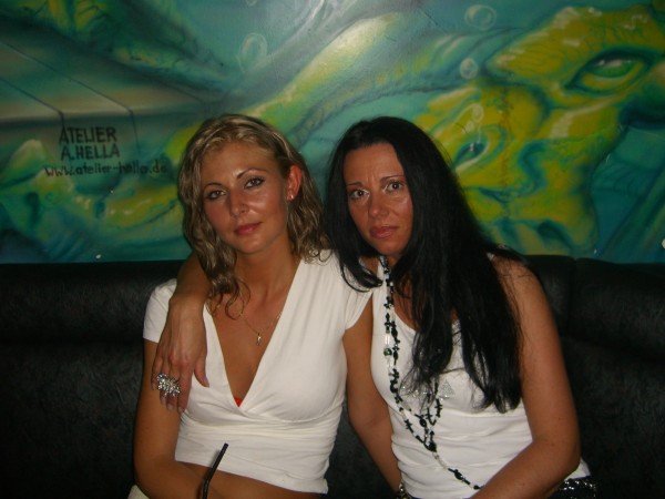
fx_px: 730
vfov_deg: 37.7
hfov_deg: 49.0
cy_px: 250
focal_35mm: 38
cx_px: 332
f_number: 2.8
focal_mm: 7.9
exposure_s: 1/60
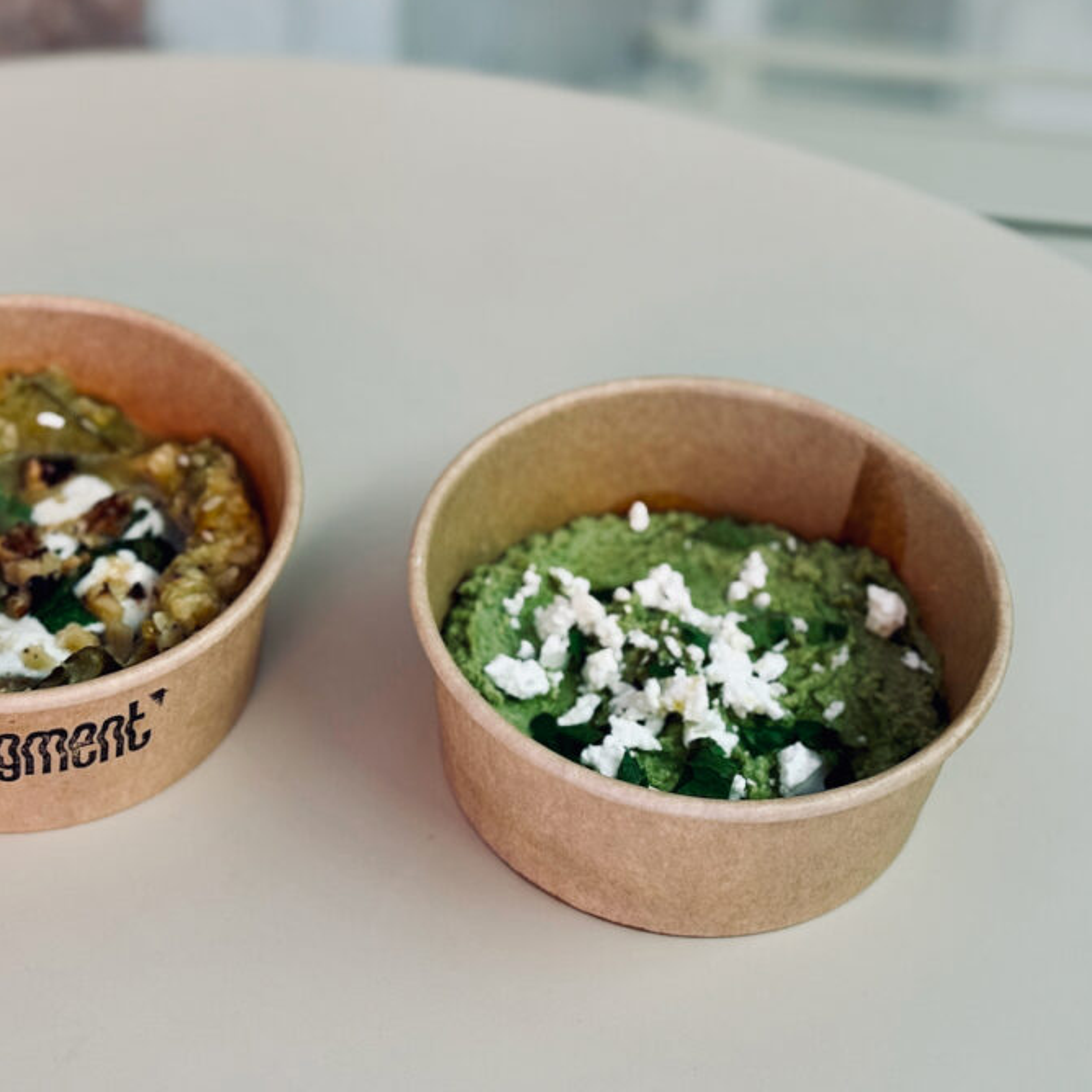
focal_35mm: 65
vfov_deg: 26.5
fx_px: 2320
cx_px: 365
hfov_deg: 26.3
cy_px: 530
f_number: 1.78
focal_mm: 6.76
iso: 80
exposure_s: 1/100
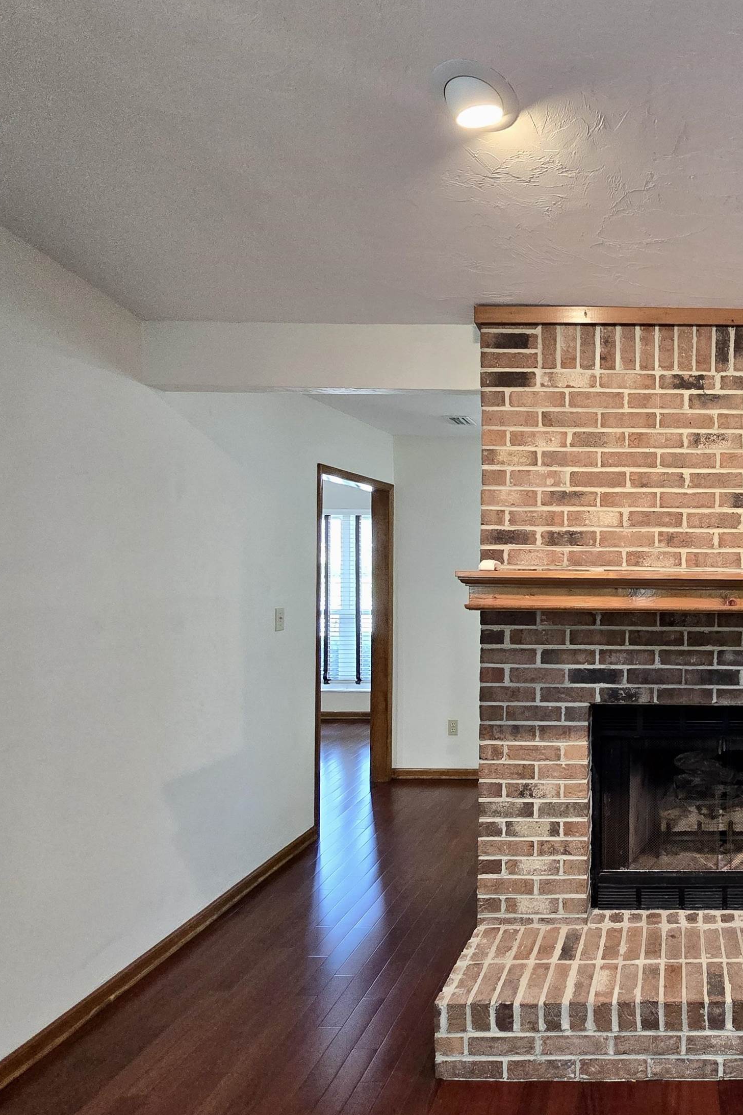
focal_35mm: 19
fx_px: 588
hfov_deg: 54.8
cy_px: 549
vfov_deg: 86.9
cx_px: 687
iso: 400
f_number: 2.2
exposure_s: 1/60
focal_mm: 2.2
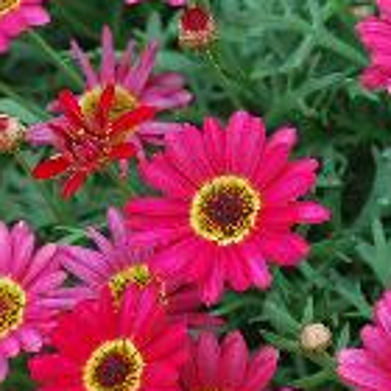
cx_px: 221
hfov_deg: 12.0
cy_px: 128
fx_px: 1866
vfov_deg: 11.9
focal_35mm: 146
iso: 200
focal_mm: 40
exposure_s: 1/125
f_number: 5.6
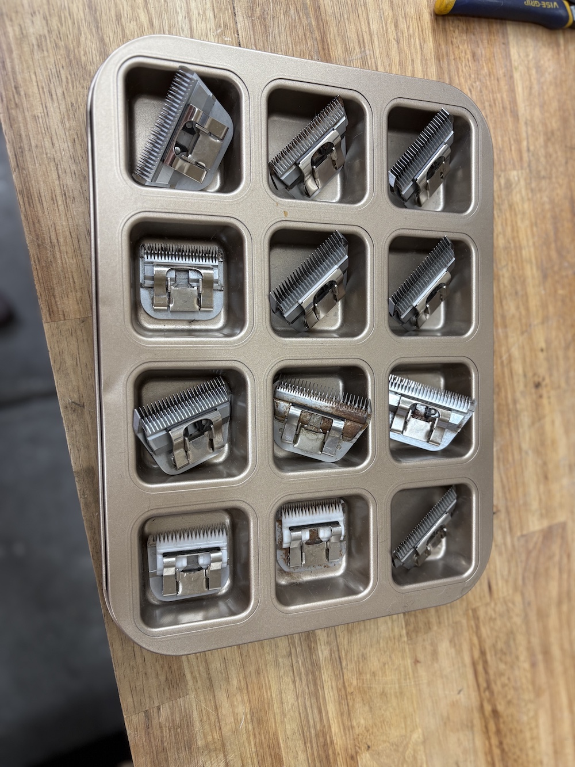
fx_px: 576
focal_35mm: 26
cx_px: 288
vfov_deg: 67.3
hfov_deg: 53.1
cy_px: 384
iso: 80
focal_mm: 5.96
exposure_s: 1/60
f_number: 1.6
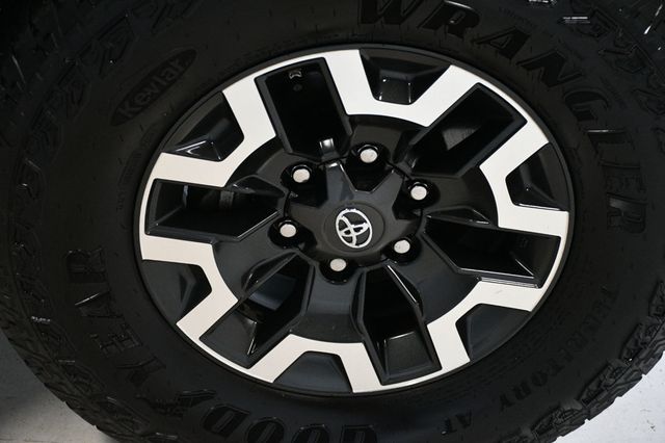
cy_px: 222
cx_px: 332
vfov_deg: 18.2
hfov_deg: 27.0
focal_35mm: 75
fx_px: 1385
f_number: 4.8
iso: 2500
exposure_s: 1/125
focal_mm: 50
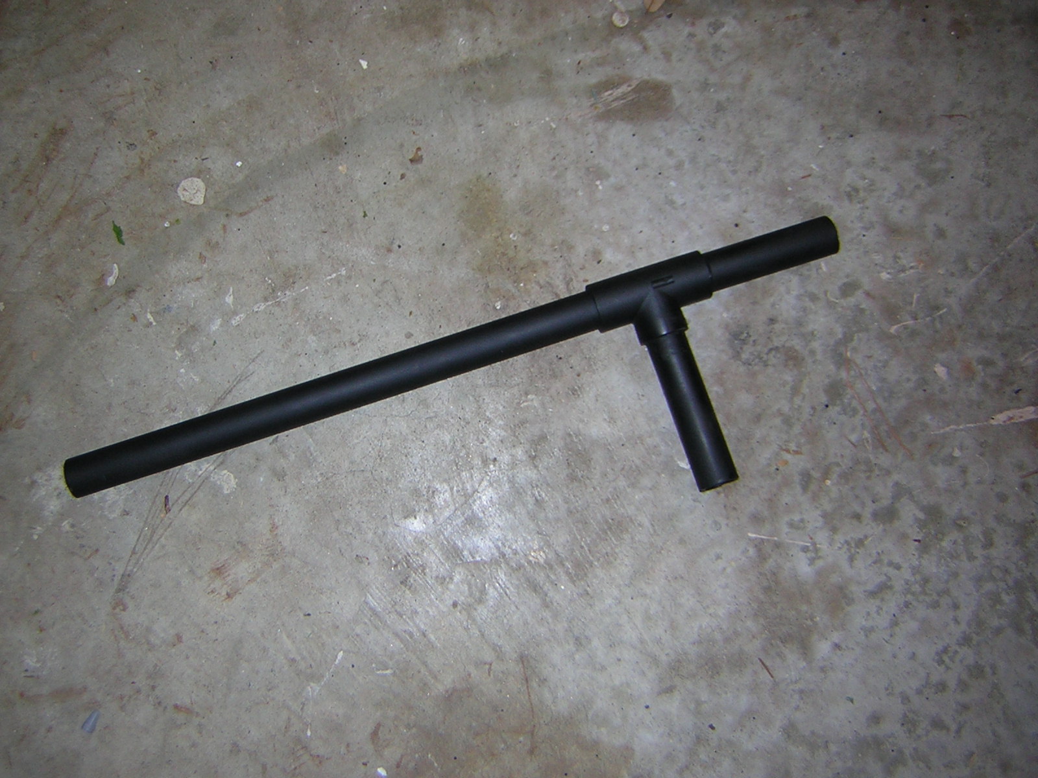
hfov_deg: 51.4
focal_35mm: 36
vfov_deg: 39.7
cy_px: 389
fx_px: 1080
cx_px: 519
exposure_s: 1/60.1
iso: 50
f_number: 2.6
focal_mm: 4.7
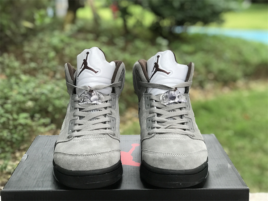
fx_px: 441
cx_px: 134
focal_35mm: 57
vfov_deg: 25.7
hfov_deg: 33.8
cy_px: 100
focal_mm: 6.6
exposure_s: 1/50
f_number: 2.8
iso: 125
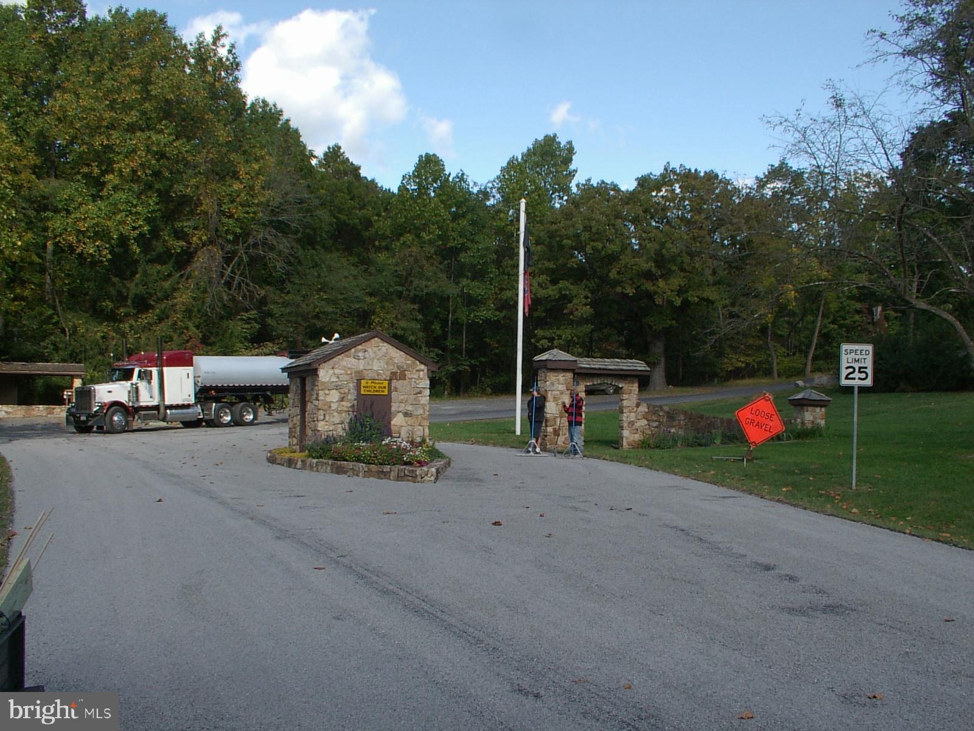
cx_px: 487
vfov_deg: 38.7
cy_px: 366
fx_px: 1041
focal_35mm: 37
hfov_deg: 50.1
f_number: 6.2
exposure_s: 1/150
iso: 100
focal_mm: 5.8
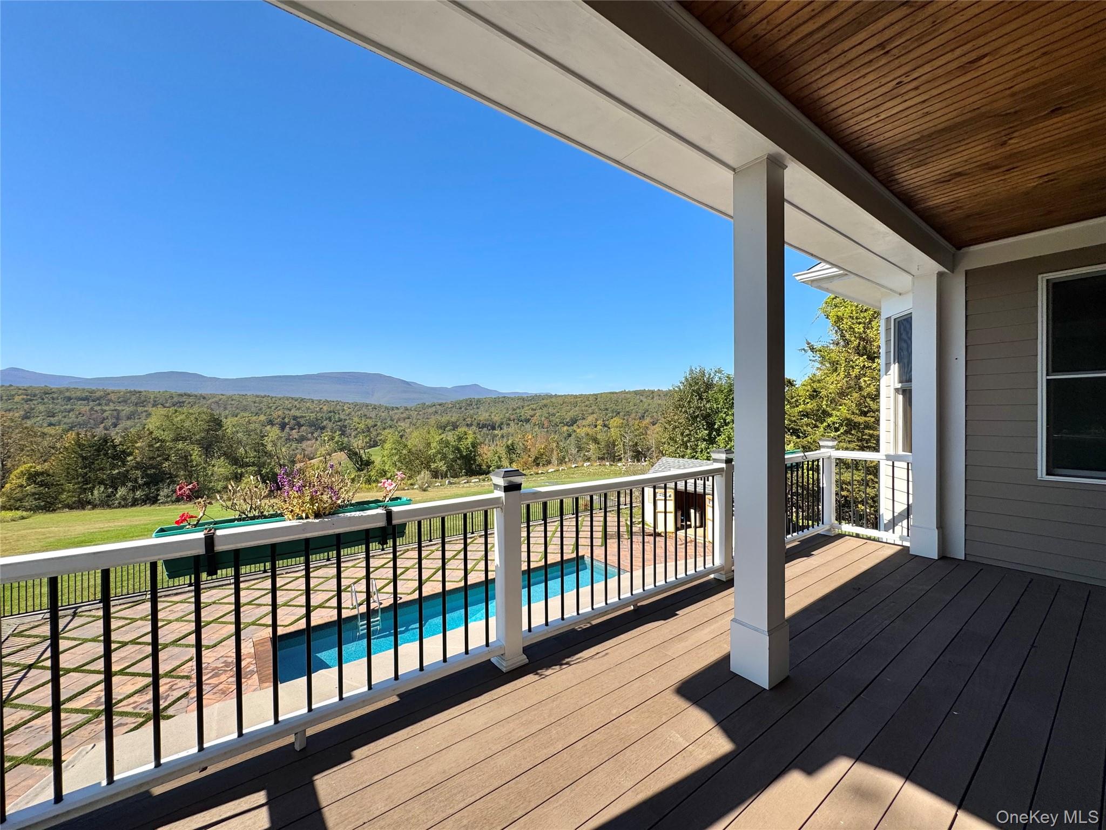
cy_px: 415
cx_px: 553
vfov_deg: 85.7
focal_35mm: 14
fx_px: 447
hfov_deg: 102.1
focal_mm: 2.22
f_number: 2.2
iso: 50
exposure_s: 1/1789
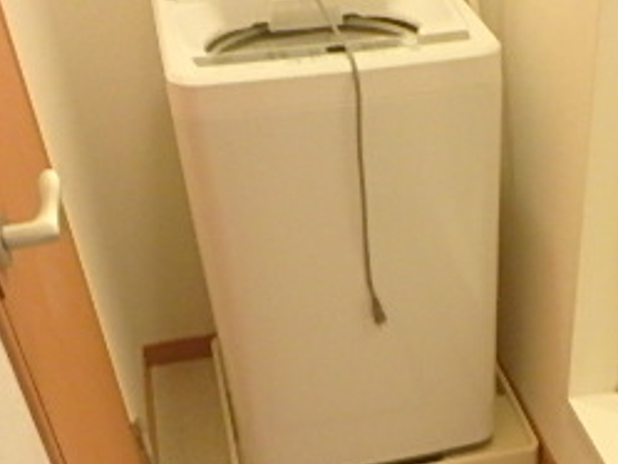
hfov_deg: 34.6
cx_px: 477
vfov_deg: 24.8
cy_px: 536
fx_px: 965
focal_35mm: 54
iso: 800
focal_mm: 3.7
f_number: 3.5
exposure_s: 1/20
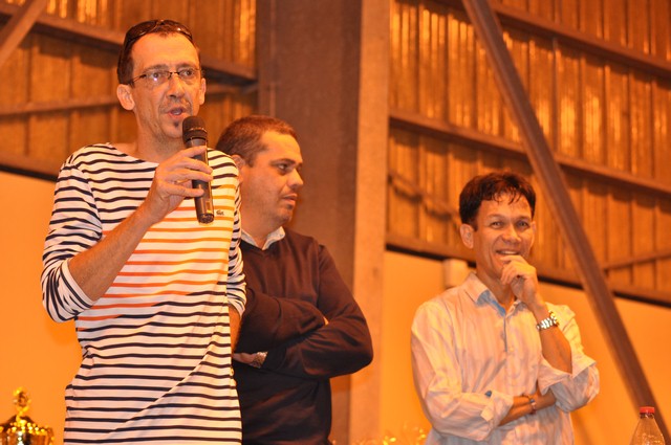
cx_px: 336
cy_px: 222
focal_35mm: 105
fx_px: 1955
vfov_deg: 13.0
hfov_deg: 19.5
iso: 720
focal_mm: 70
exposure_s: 1/60
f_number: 4
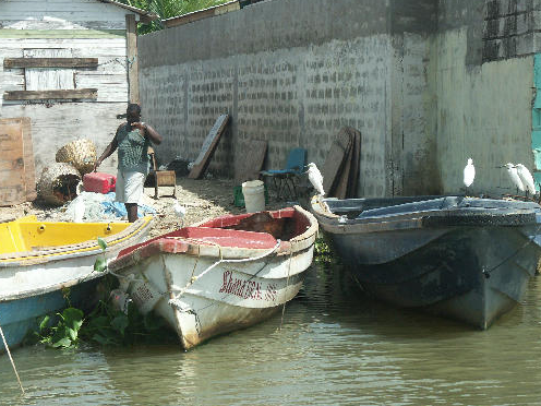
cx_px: 258
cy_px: 204
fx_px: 2032
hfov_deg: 15.2
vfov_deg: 11.4
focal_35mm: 130
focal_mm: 29.9
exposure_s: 1/500
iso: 100
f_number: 5.6
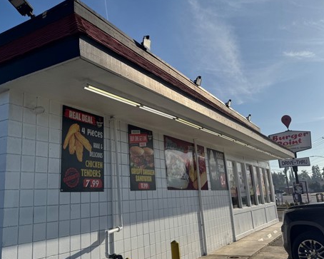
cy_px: 116
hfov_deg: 54.2
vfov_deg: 44.5
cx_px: 150
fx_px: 316
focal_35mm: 33
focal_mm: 6.76
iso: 80
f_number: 1.78
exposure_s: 1/9009
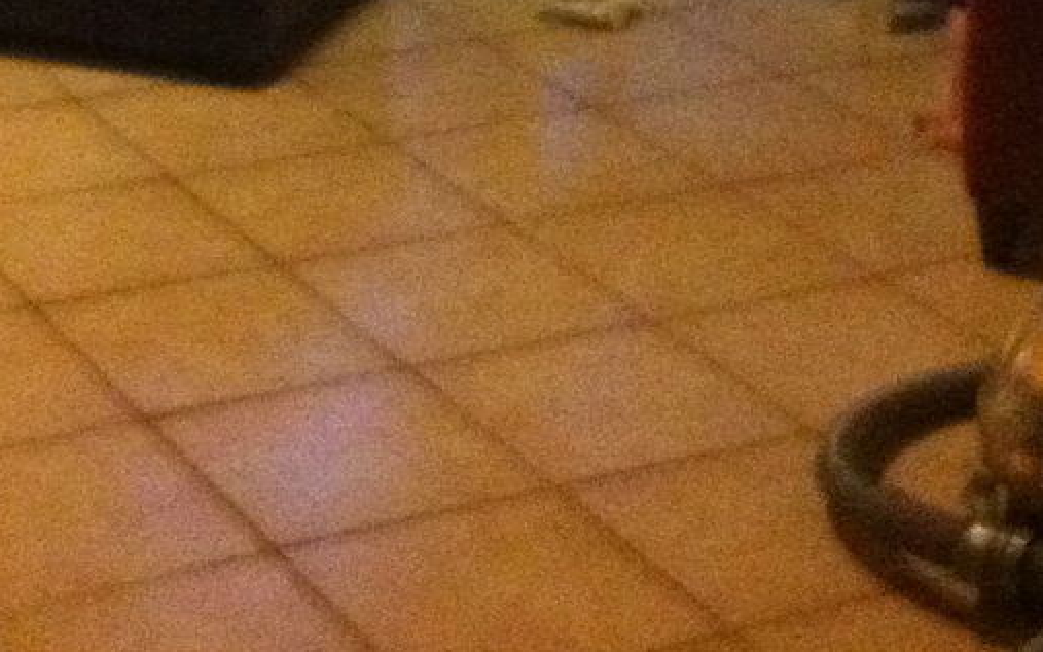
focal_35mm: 117
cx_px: 193
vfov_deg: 10.6
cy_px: -503
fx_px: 3326
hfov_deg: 17.7
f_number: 2.8
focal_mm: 3.85
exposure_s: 1/15
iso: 1000
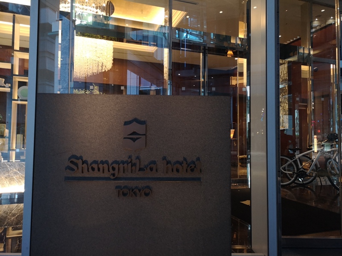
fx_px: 267
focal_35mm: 27
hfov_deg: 65.3
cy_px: 128
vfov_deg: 51.4
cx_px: 171
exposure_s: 1/25
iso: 320
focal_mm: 3.95
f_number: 1.8
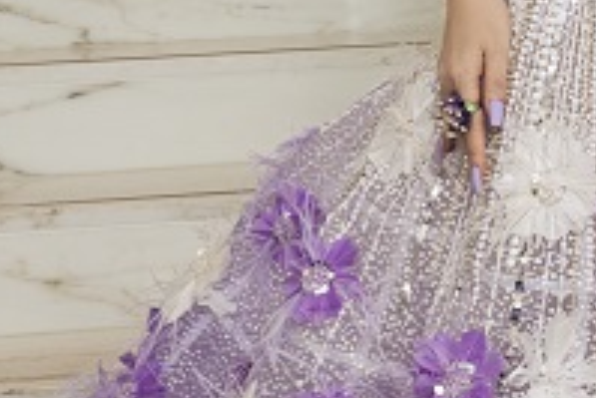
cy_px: -96
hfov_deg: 14.0
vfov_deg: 9.3
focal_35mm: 145
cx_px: 557
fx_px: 2402
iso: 320
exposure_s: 1/125
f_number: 6.3
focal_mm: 24
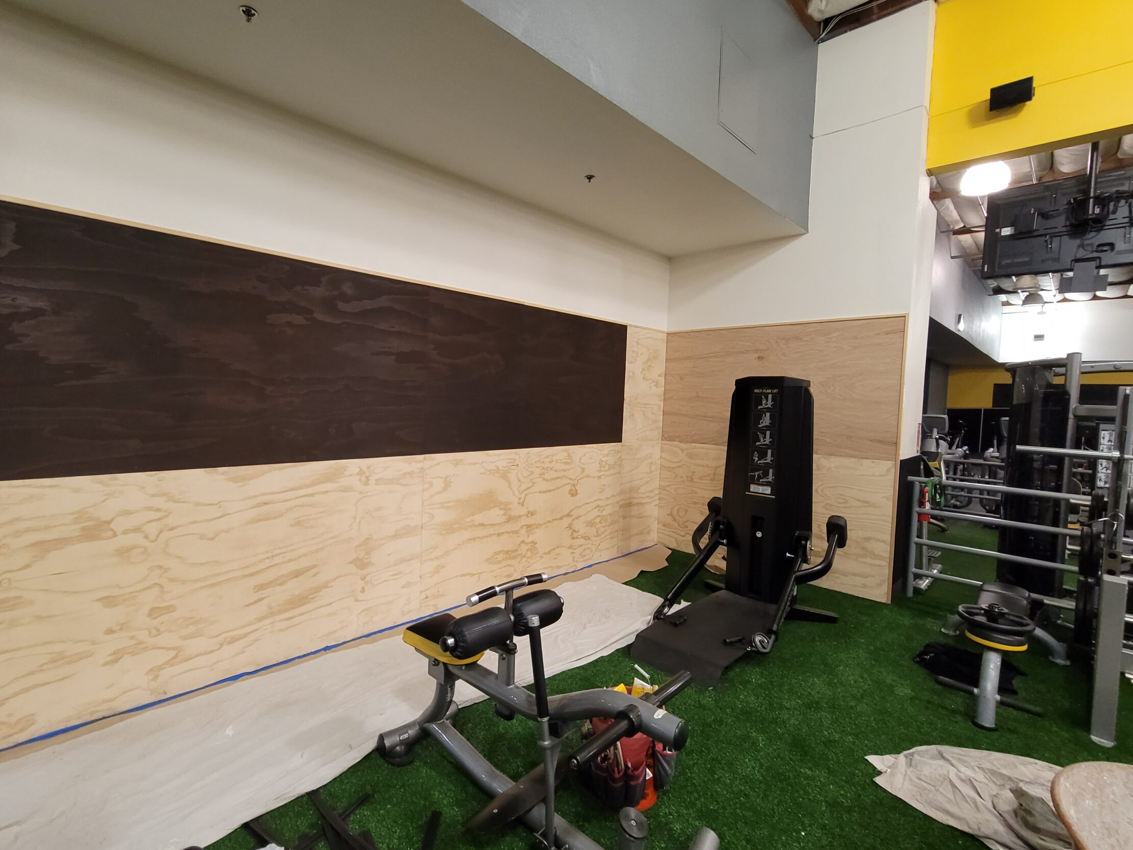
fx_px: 491
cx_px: 502
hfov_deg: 97.8
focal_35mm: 15
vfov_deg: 81.7
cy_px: 424
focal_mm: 2.2
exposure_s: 1/29
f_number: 2.2
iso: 640
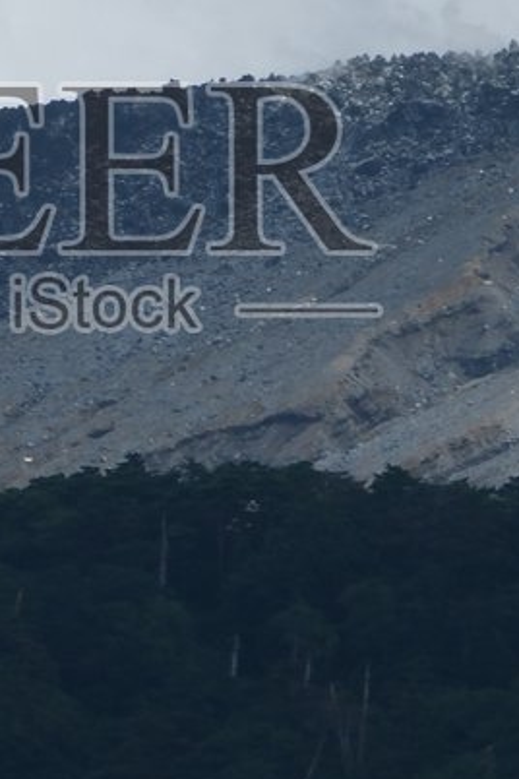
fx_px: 38771
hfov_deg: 0.8
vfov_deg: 1.2
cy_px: 215
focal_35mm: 1793
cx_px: 57
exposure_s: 1/500
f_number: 9
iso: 320
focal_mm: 300
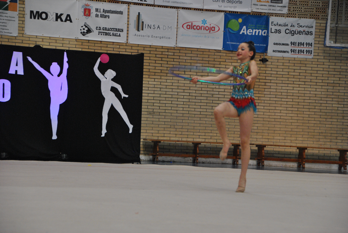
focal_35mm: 129
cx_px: 174
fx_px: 1248
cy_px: 116
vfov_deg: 10.7
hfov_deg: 15.9
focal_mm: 86
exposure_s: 1/250
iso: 800
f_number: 5.3
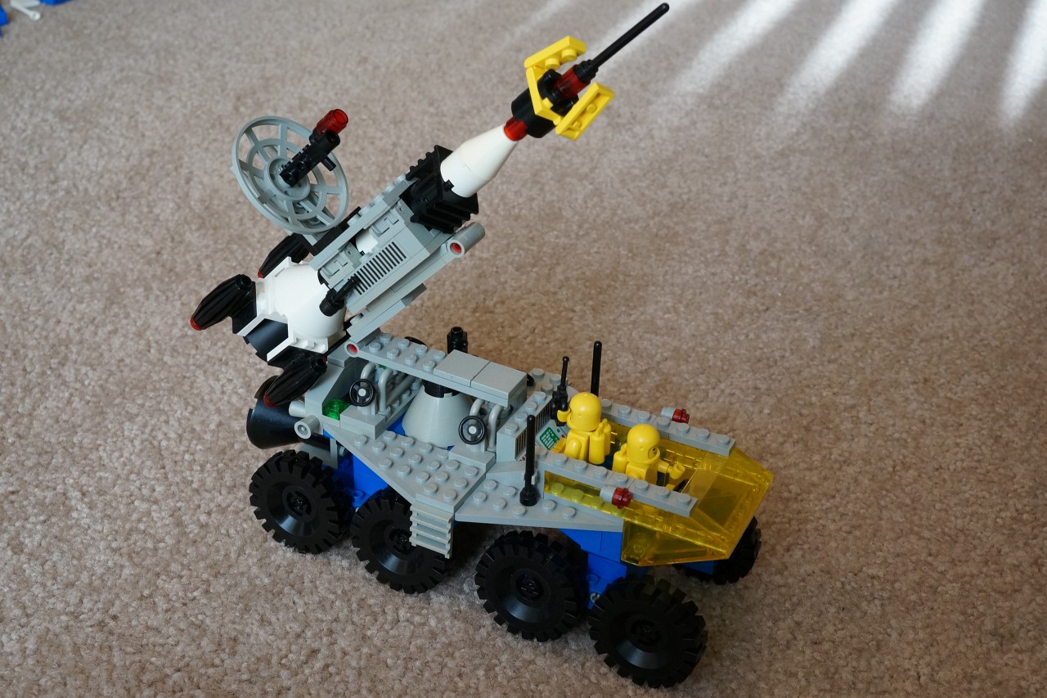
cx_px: 524
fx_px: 1178
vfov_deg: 33.0
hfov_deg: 47.9
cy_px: 349
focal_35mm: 40
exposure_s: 1/25
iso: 800
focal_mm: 27
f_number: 9
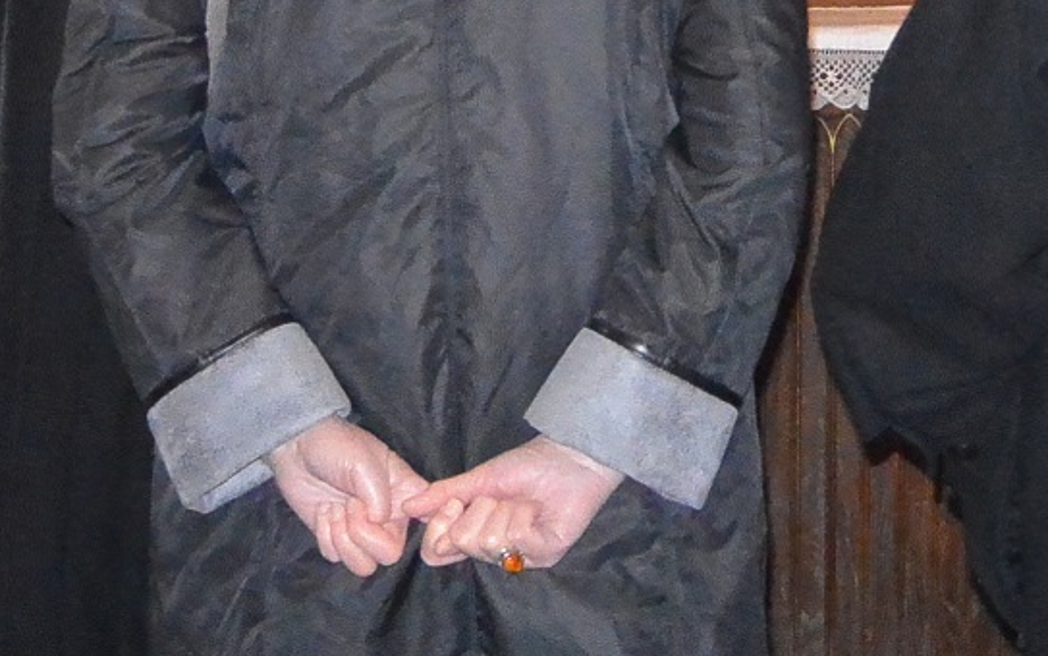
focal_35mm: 119
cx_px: 824
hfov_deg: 17.4
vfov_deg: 10.7
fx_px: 3401
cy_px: -261
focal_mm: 12.5
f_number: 3.8
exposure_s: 1/50
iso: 3200
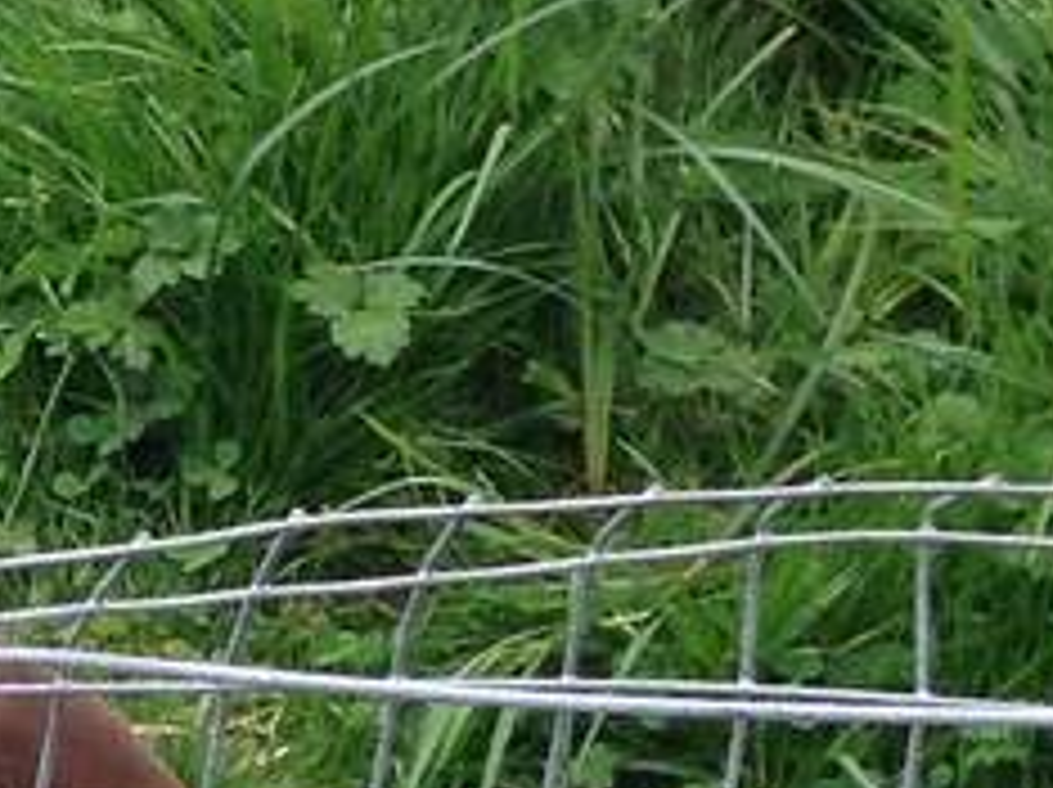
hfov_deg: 7.9
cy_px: -122
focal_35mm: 226
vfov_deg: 6.5
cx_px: -1692
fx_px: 6868
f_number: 2.4
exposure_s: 1/294
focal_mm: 4.12
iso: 50
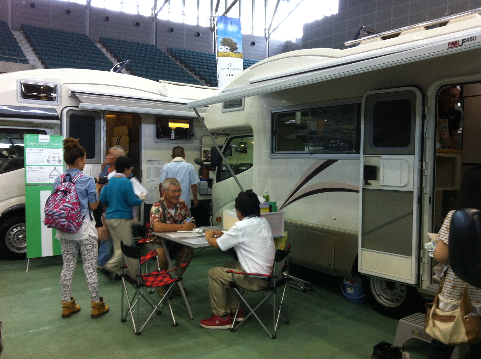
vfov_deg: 40.6
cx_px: 240
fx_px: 486
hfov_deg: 52.7
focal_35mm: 35
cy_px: 180
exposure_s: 1/20
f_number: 2.8
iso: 80
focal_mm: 3.85
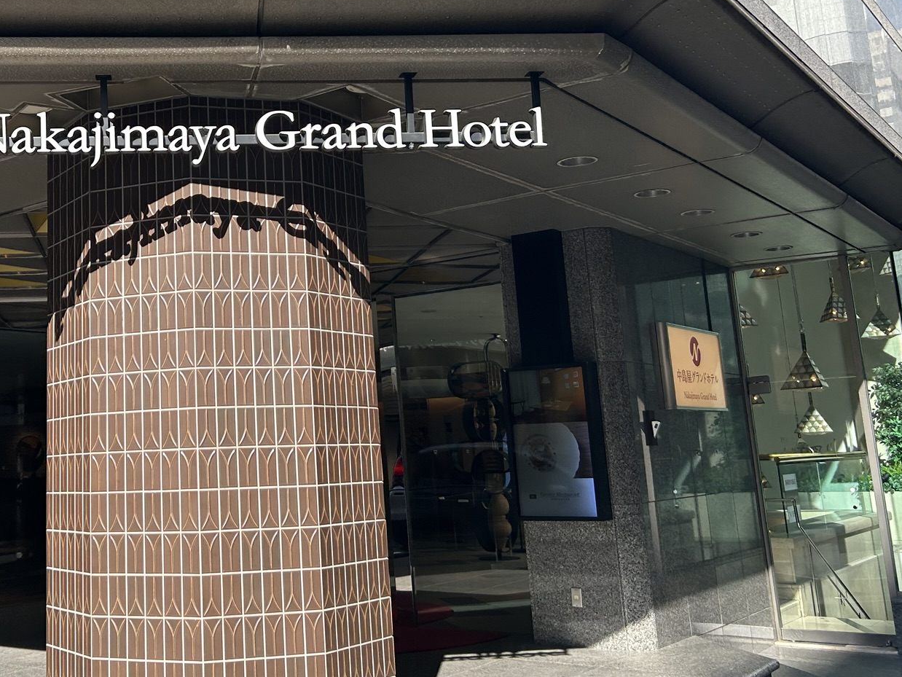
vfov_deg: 34.1
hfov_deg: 43.6
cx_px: 250
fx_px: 1095
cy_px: 245
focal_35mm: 42
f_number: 1.5
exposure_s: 1/1972
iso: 50
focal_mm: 5.7
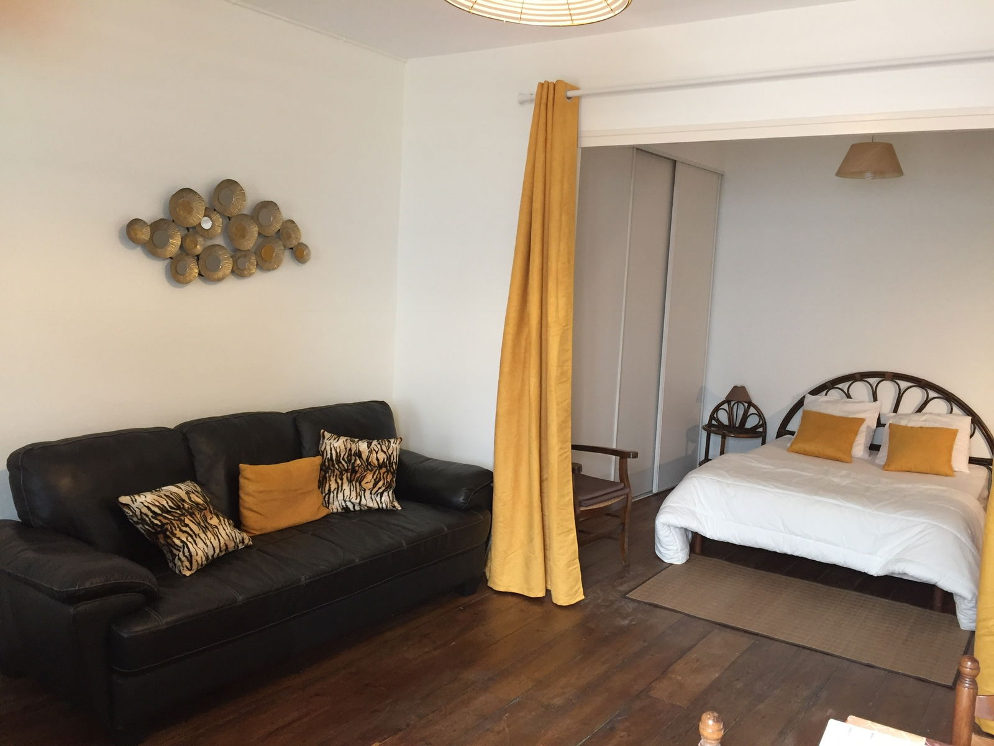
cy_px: 373
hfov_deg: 61.7
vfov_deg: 48.2
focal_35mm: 29
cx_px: 497
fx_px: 833
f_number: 2.2
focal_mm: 4.15
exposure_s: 1/33
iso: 125
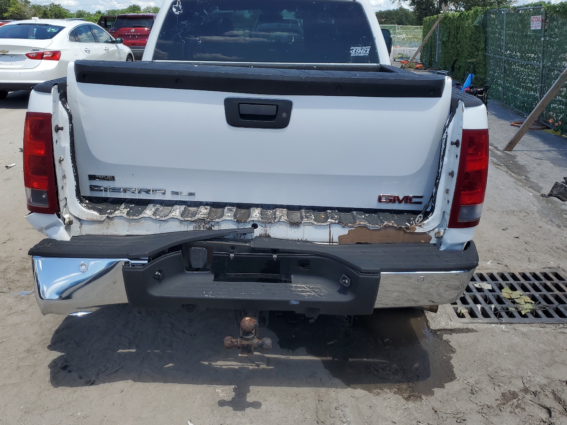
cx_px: 268
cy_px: 183
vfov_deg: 45.3
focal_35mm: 31
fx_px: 508
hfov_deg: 58.3
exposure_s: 1/3333
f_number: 1.5
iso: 50
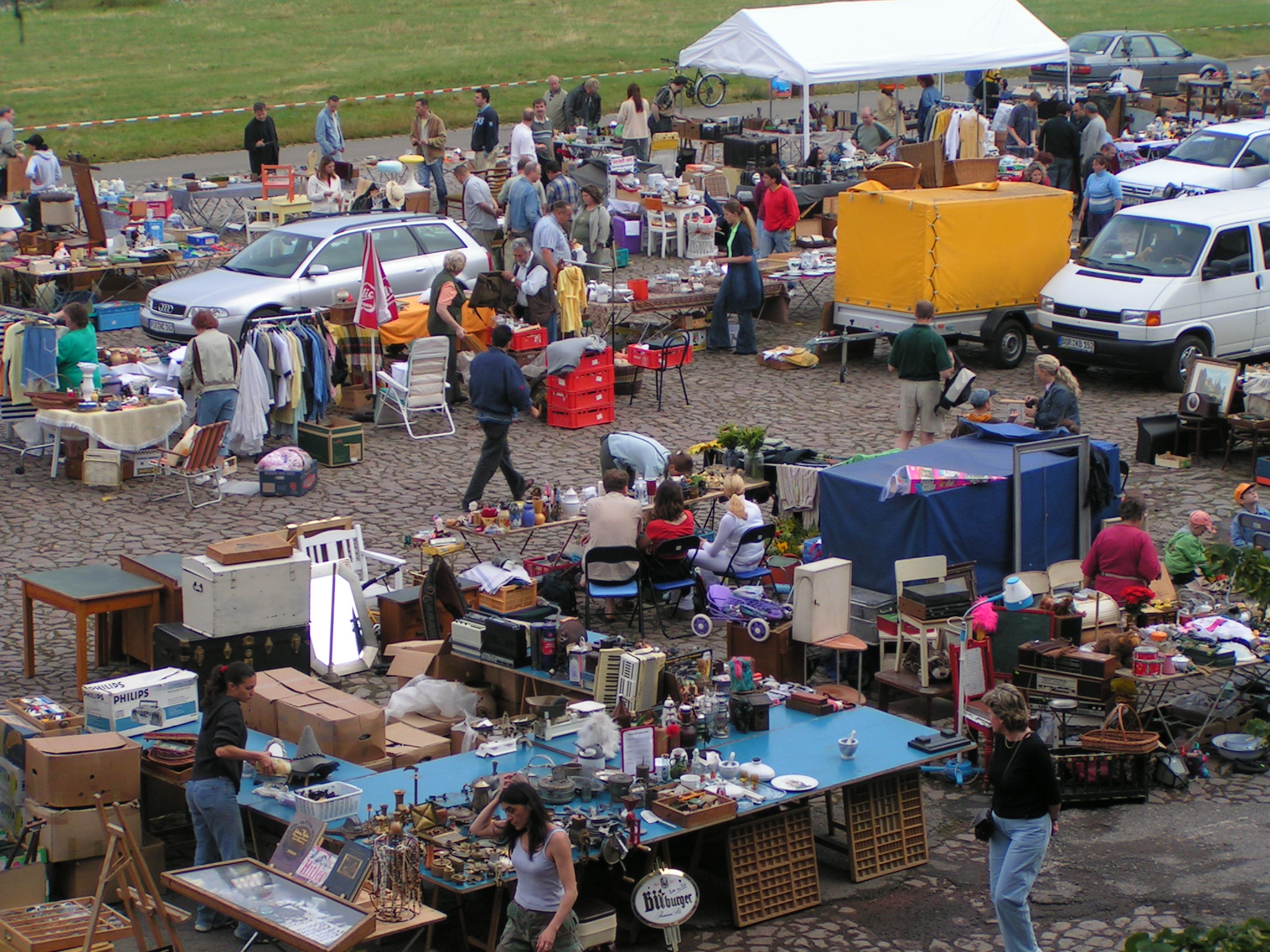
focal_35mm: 91
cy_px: 476
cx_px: 635
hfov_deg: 21.5
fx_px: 3339
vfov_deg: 16.2
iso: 50
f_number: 3.2
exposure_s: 1/250
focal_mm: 13.9
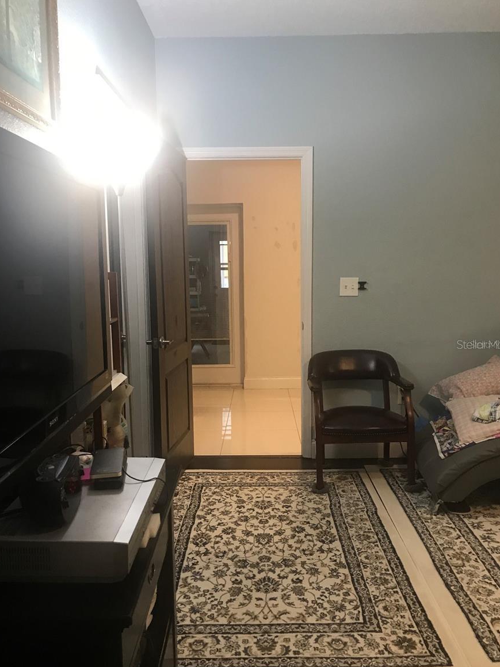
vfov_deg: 61.7
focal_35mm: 29
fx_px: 559
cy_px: 344
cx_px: 252
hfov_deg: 48.2
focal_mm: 3.99
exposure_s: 1/15
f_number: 1.8
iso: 40
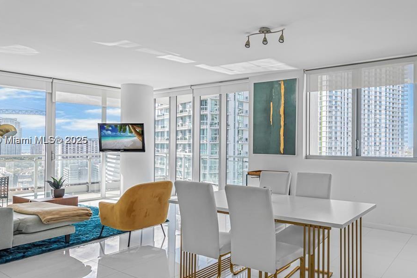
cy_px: 141
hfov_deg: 67.2
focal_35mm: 25
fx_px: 290
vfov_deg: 51.3
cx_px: 310
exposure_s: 1/100
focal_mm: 14
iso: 400
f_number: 9
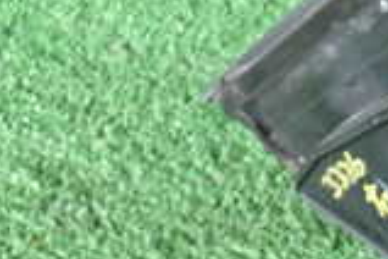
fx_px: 1606
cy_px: 76
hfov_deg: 12.6
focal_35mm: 149
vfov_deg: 9.2
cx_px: 683
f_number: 2.7
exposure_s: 1/40
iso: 320
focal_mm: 6.83
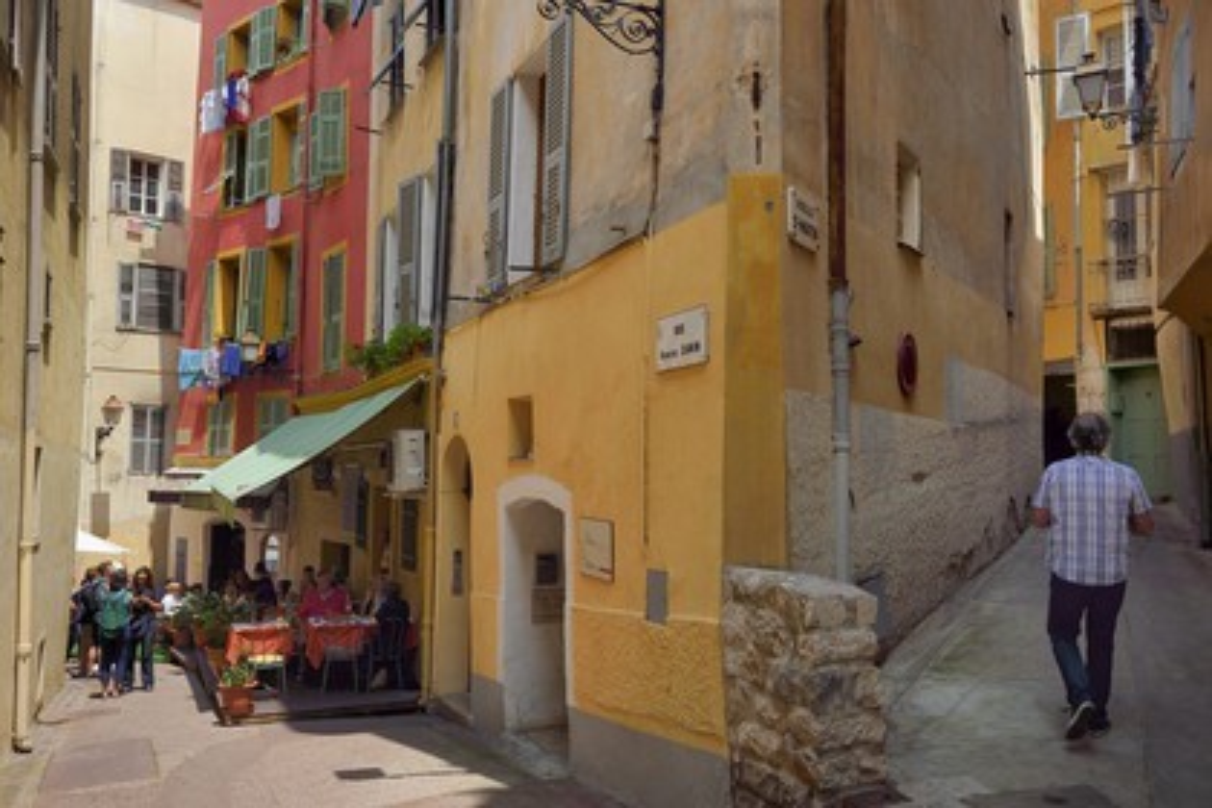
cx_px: 606
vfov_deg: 42.3
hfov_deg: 60.3
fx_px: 1044
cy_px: 404
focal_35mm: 31
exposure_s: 1/160
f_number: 16
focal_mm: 31
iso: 200
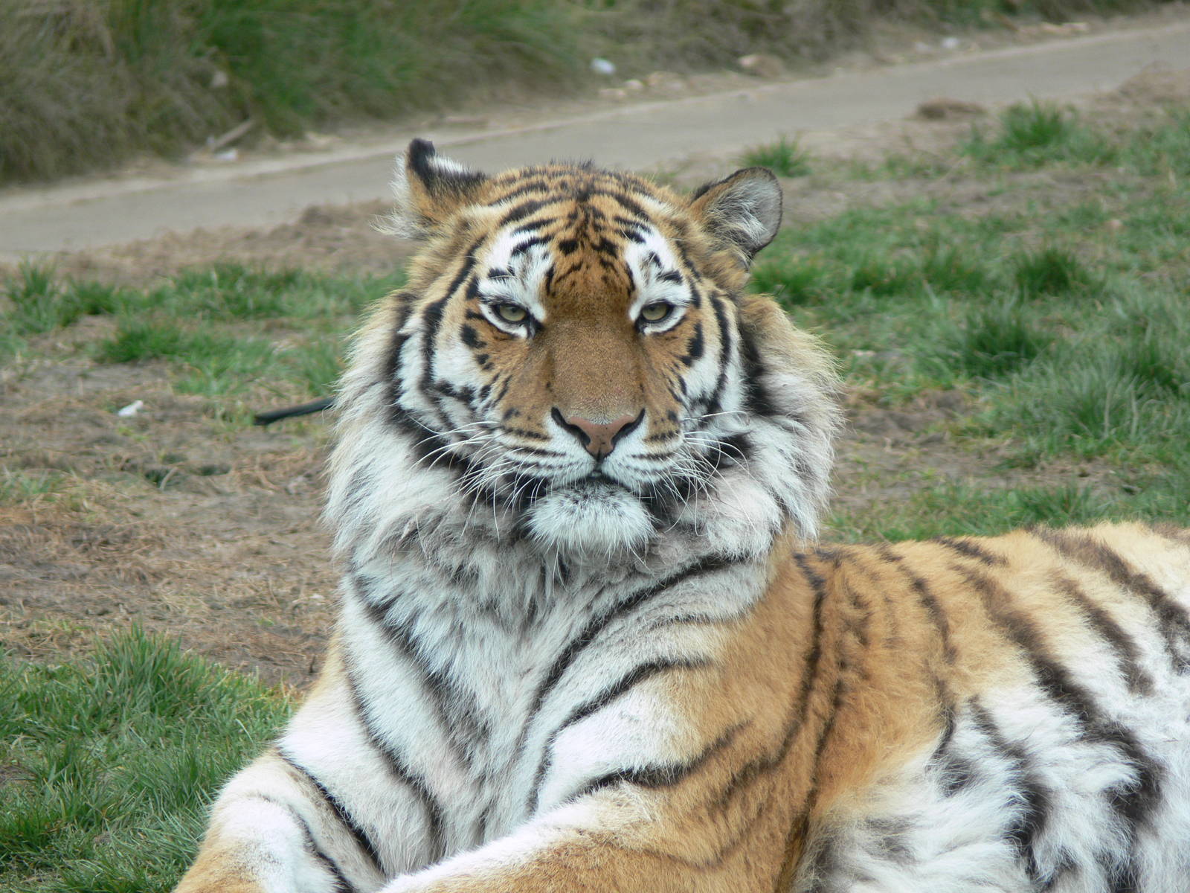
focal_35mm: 420
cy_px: 446
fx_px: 14438
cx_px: 595
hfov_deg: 4.7
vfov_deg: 3.5
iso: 80
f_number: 4
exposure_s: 1/100
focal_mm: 88.8
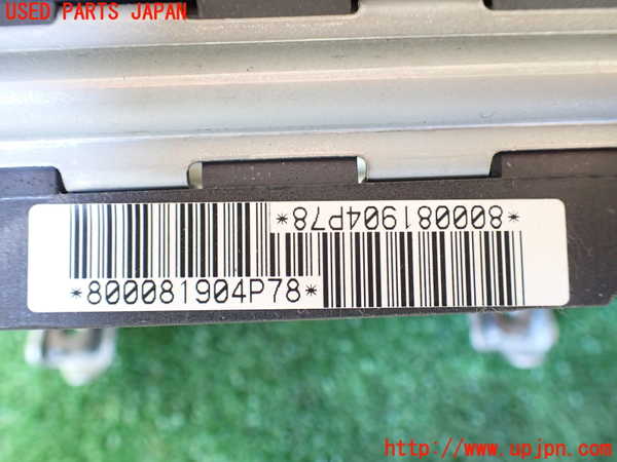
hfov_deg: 60.0
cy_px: 231
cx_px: 308
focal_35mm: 30
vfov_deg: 46.8
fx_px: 535
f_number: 2.3
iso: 800
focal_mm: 5.4
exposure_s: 1/60
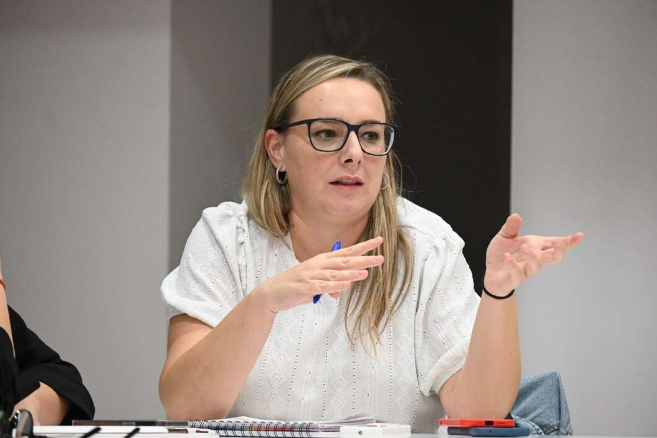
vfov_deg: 6.1
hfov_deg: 9.2
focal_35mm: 225
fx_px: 4105
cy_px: 219
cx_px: 328
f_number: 5.3
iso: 2800
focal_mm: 150
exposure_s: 1/250
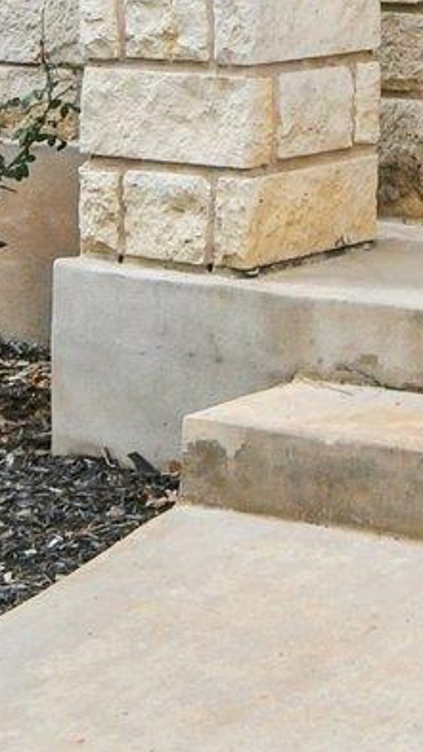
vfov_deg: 14.8
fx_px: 2613
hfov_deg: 9.1
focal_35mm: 131
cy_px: -491
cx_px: 572
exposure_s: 1/800
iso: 400
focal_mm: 16
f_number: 8
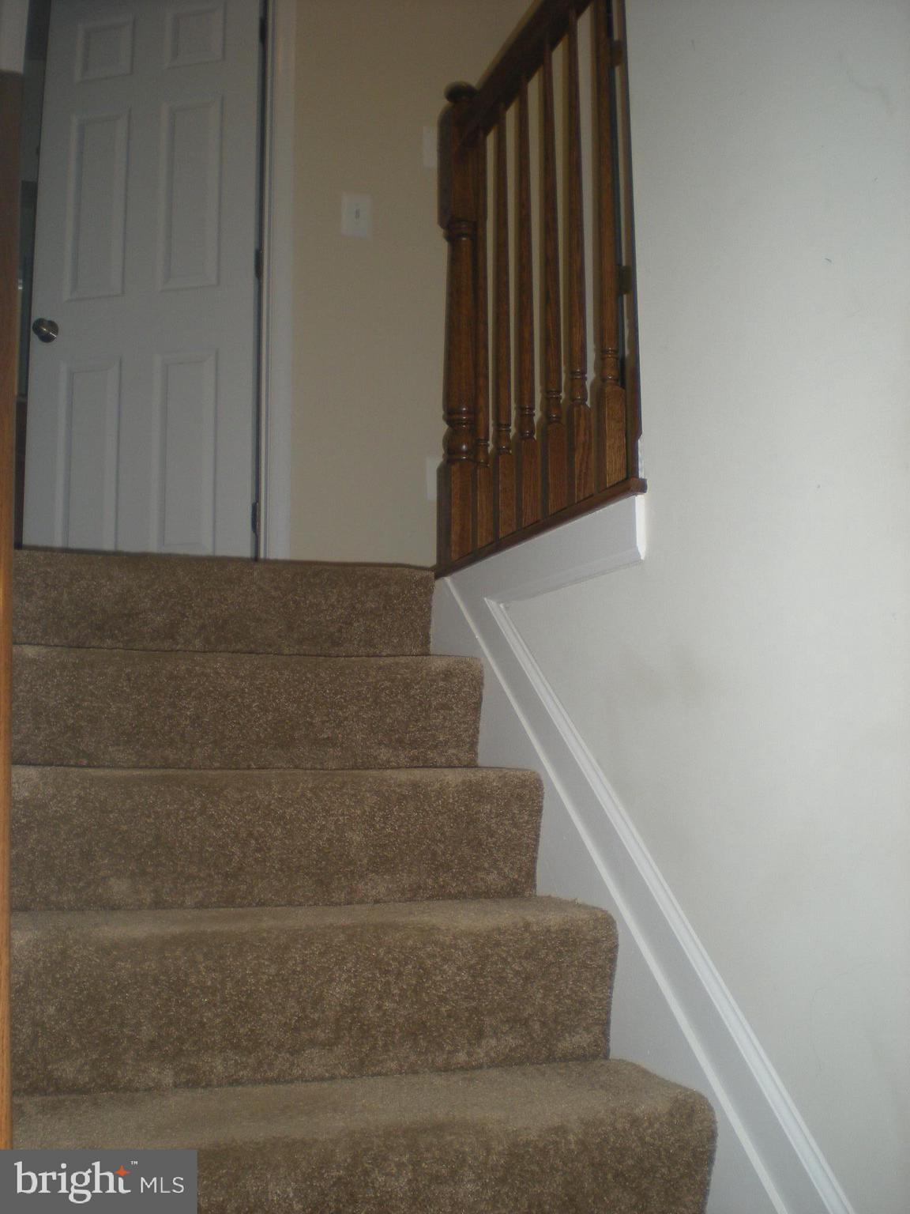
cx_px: 455
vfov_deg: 49.0
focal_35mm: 38
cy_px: 607
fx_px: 1332
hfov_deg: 37.7
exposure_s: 1/60
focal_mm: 6.3
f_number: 3.1
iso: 98
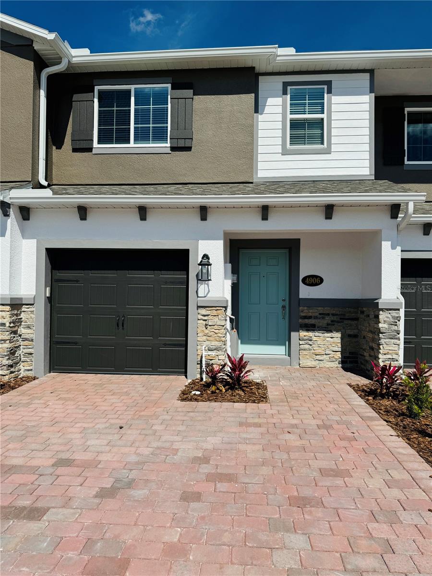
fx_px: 399
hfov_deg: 56.8
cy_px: 288
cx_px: 216
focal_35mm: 24
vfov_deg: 71.6
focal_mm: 6.86
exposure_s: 1/9009
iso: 80
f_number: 1.78
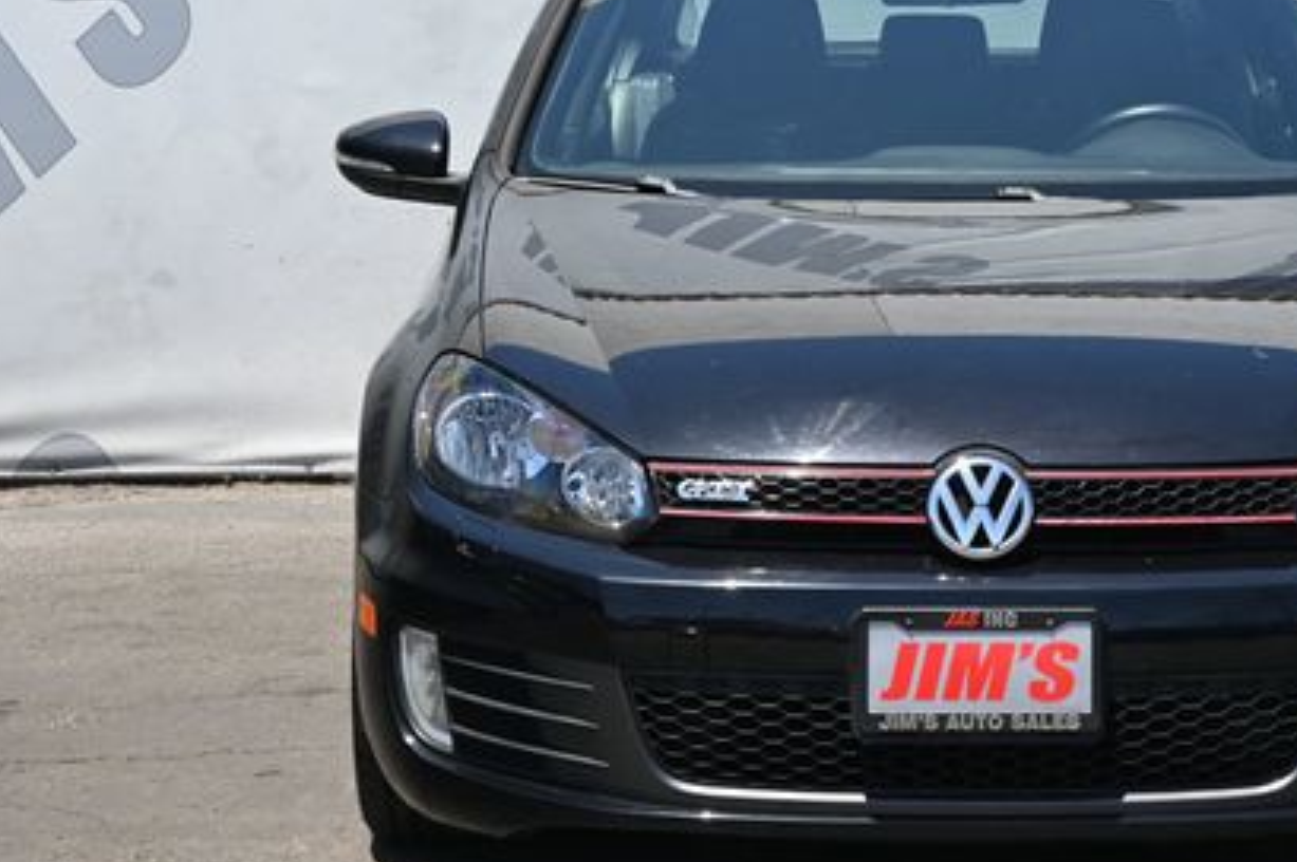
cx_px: 939
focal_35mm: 108
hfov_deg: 18.8
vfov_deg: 12.6
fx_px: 3888
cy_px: 317
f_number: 6
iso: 140
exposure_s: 1/250
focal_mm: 46
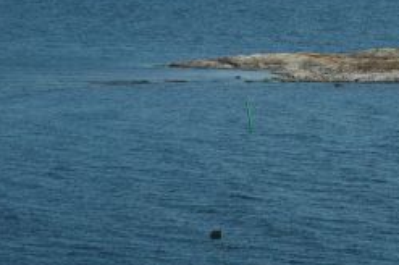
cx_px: 501
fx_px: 3011
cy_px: -65
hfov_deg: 7.5
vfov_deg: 5.0
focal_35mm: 272
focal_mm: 70
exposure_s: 1/800
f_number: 14
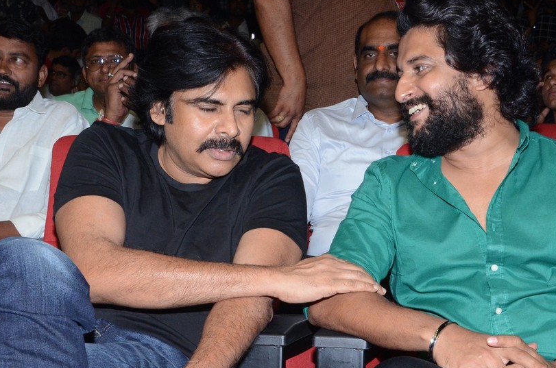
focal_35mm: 67
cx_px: 319
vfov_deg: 20.2
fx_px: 1033
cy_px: 237
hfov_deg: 30.1
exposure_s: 1/125
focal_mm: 30
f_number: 13
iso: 1250
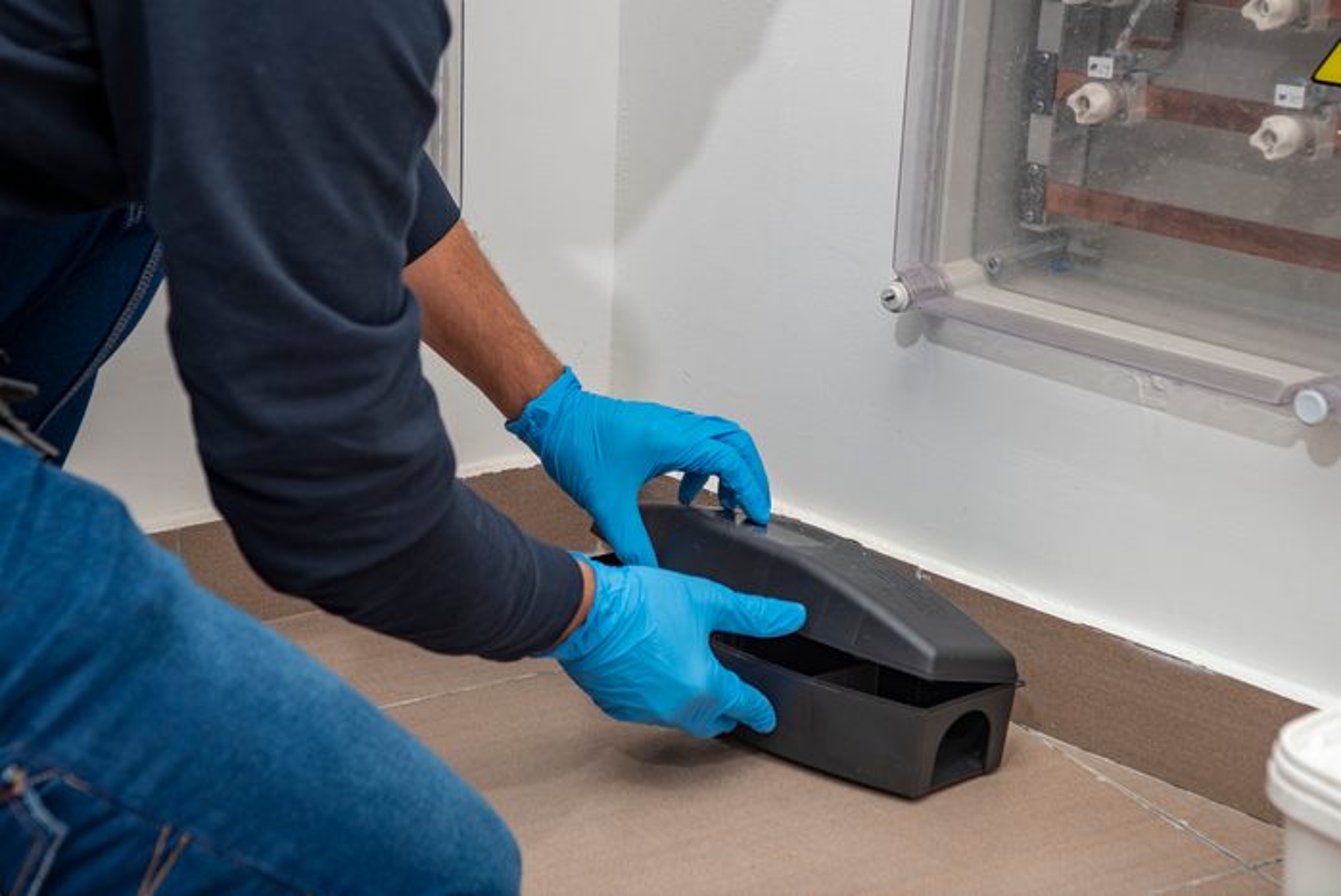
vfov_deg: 19.5
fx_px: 2609
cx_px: 670
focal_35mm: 70
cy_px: 448
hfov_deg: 28.8
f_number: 7.1
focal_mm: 70
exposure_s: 1/200
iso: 200
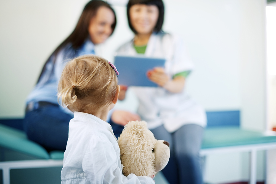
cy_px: 92
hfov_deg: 39.6
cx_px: 138
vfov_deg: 27.0
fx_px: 383
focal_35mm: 50
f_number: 2
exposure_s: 1/200
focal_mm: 50
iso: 100
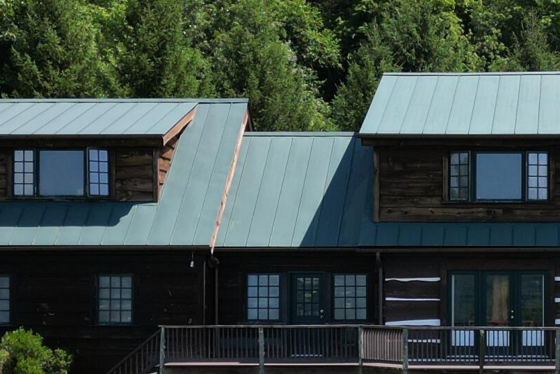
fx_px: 1447
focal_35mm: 93
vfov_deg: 14.6
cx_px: 495
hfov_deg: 21.5
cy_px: 290
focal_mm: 6.72
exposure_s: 1/2000
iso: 110
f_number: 1.7
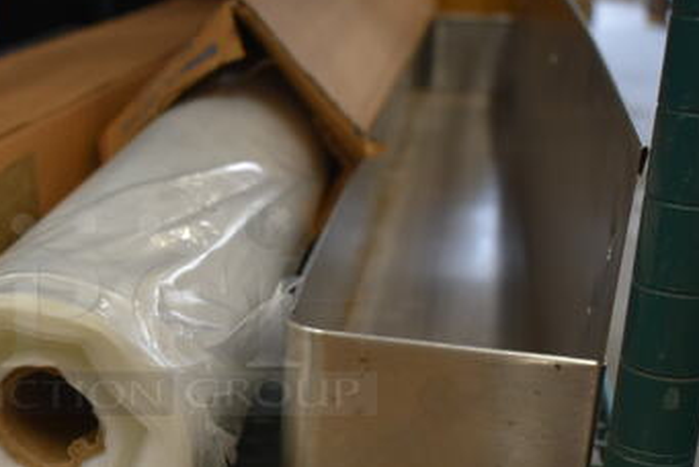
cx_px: 150
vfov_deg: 23.0
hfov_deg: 33.0
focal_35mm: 59
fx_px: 1147
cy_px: 307
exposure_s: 1/60
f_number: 4.5
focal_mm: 22
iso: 800
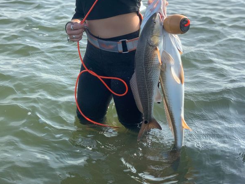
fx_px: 496
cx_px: 122
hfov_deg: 27.8
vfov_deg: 20.6
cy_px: 22
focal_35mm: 70
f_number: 2.4
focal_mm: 6
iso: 16
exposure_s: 1/578
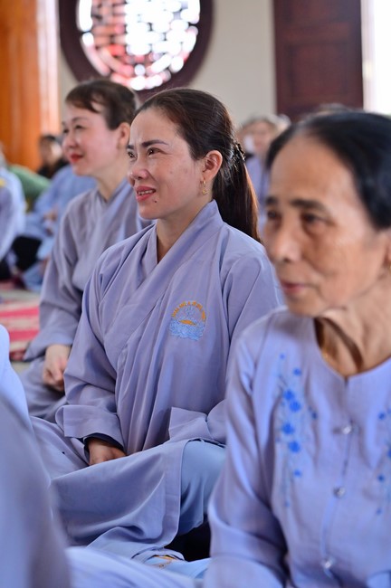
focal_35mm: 120
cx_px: 196
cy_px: 294
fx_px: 1959
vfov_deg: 17.1
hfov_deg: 11.4
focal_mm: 120
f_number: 5.6
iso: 2500
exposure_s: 1/125
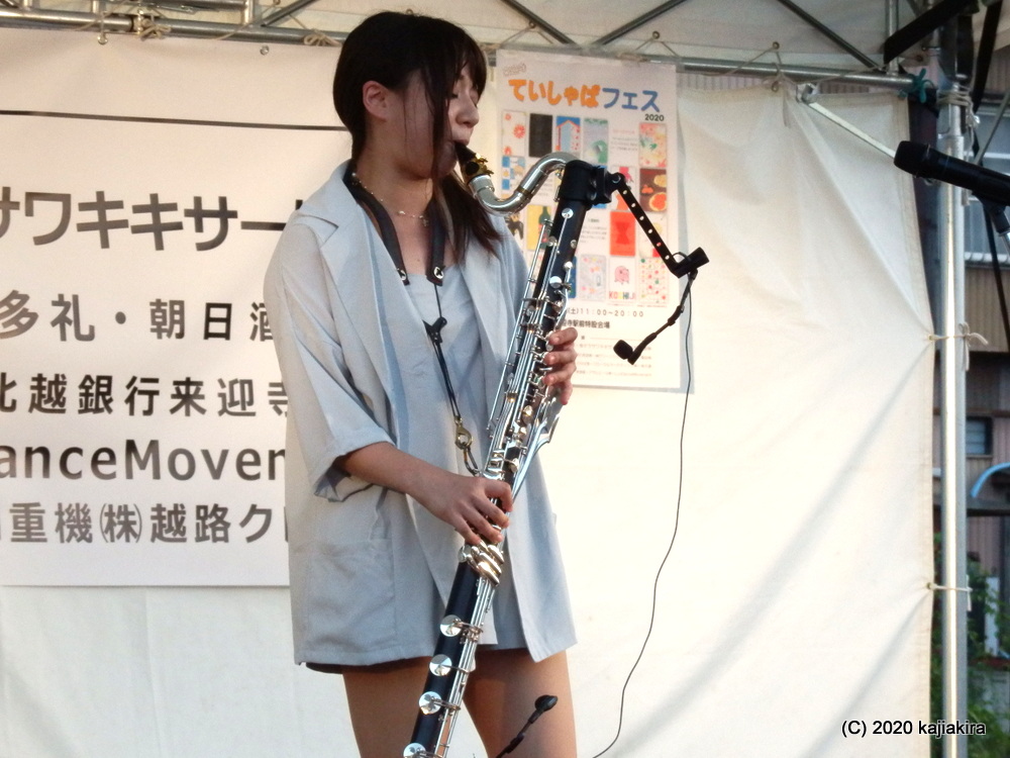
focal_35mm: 185
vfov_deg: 8.0
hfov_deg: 10.7
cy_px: 379
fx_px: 5398
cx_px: 505
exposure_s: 1/250
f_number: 5.8
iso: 500
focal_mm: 33.2
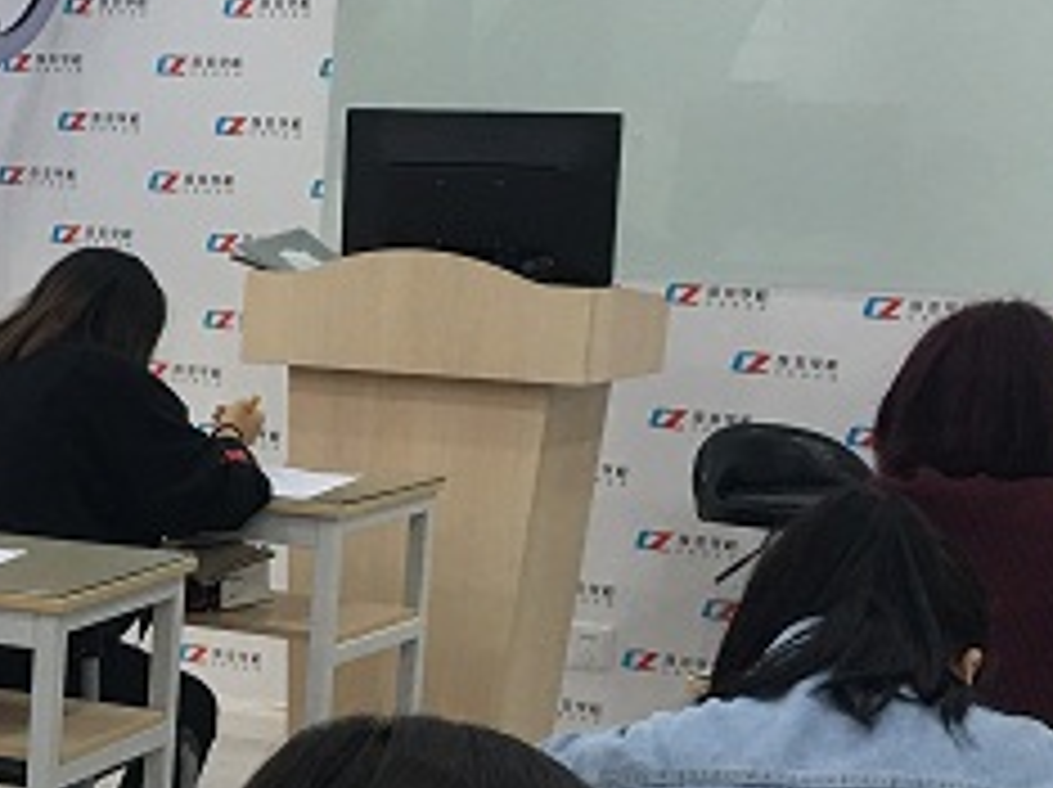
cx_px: -380
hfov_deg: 18.1
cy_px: 822
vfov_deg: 14.5
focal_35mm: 100
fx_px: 3039
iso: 50
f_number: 2.2
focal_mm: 4.15
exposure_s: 1/33
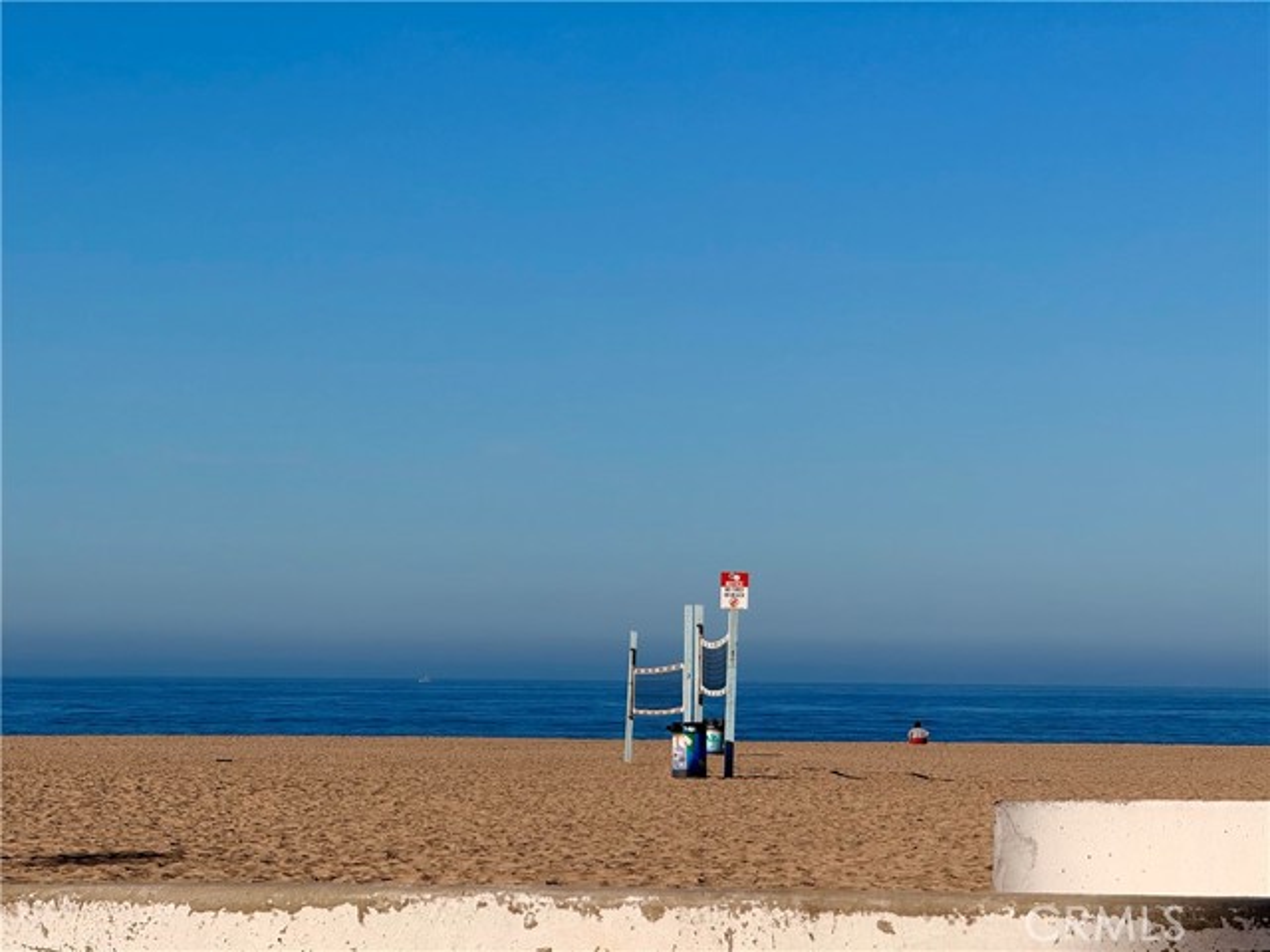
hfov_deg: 16.4
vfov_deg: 12.3
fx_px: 4403
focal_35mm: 120
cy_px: 476
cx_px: 635
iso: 50
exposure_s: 1/3509
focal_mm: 15.66
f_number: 2.8
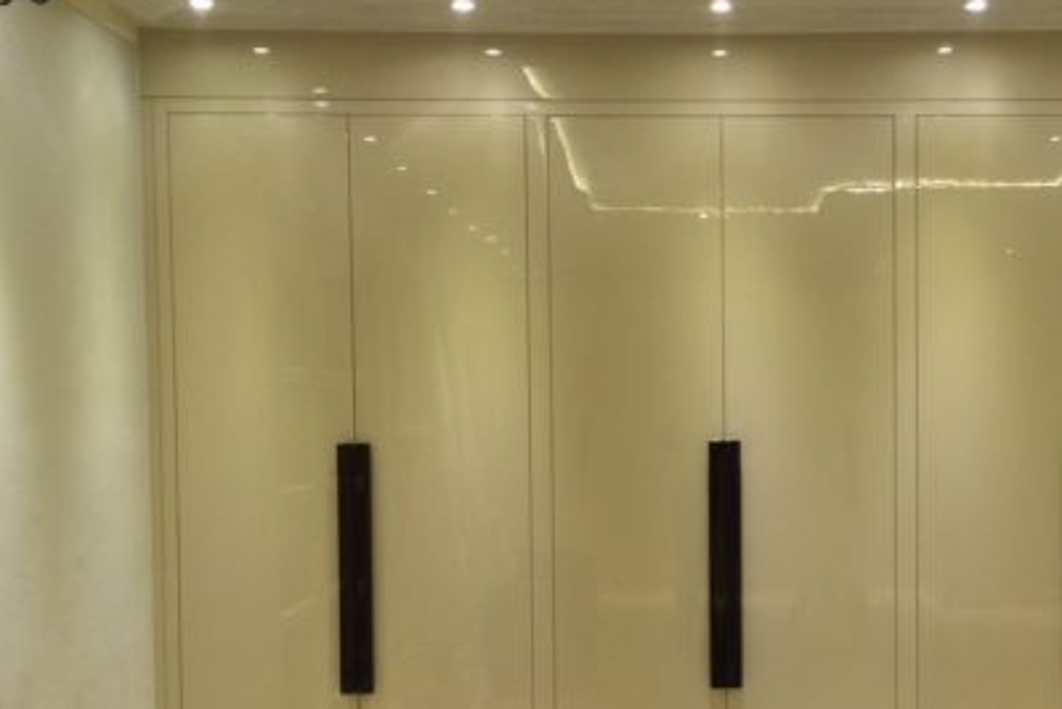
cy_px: 462
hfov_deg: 39.5
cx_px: 759
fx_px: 1446
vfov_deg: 27.4
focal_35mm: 49
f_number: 2.2
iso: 160
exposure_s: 1/30
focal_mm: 4.15
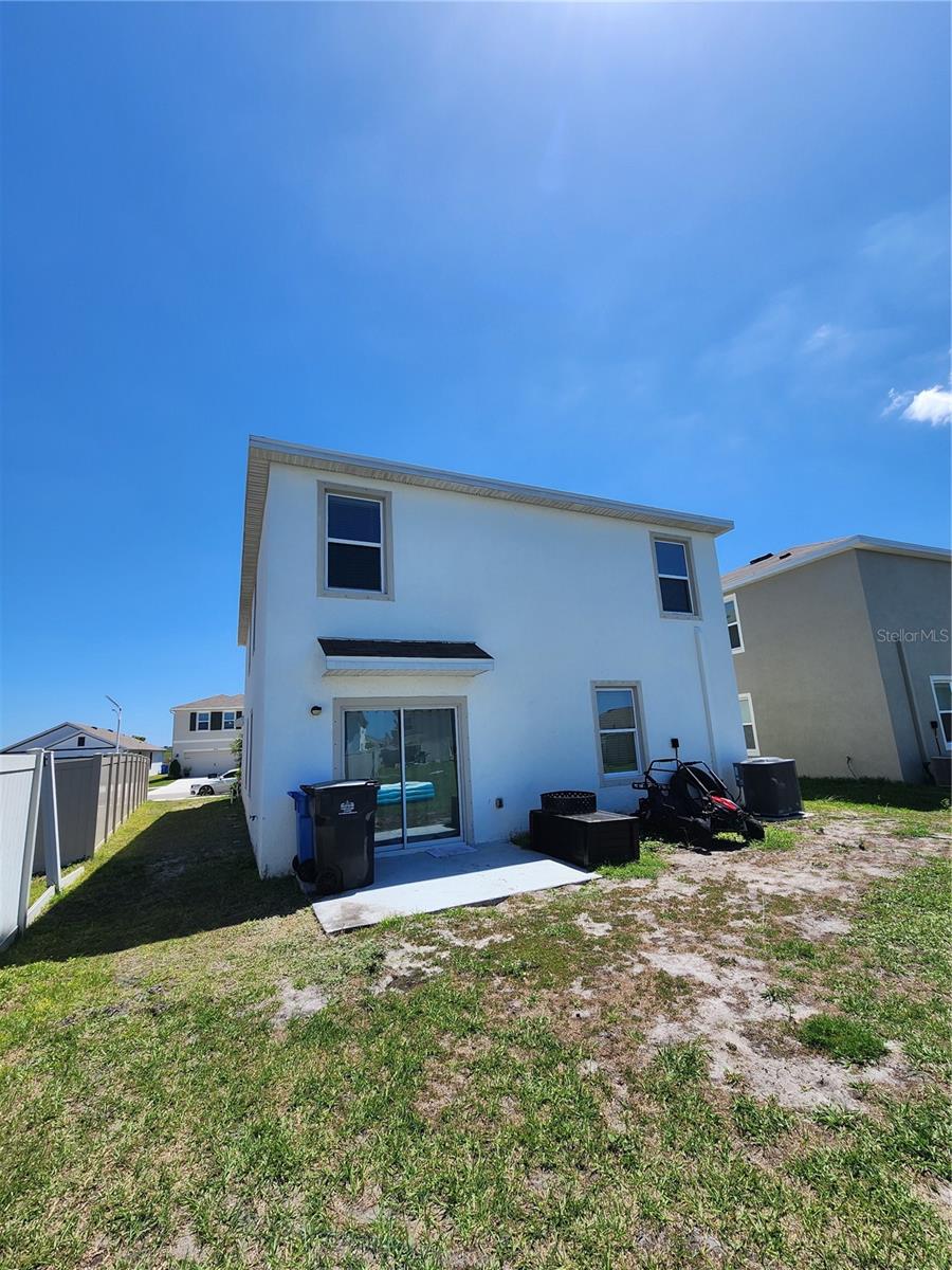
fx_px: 477
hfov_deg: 89.9
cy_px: 635
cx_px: 476
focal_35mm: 13
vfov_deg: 106.2
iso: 50
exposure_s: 1/2157
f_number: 2.2
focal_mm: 2.2
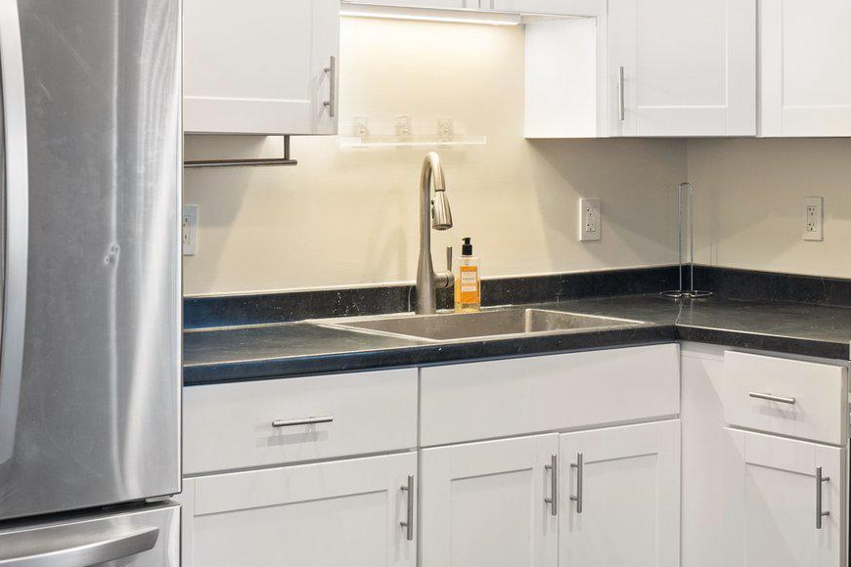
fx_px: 1726
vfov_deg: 18.6
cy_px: 208
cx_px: 641
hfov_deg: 27.3
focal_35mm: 73
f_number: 8
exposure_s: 1/10
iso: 500
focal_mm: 31
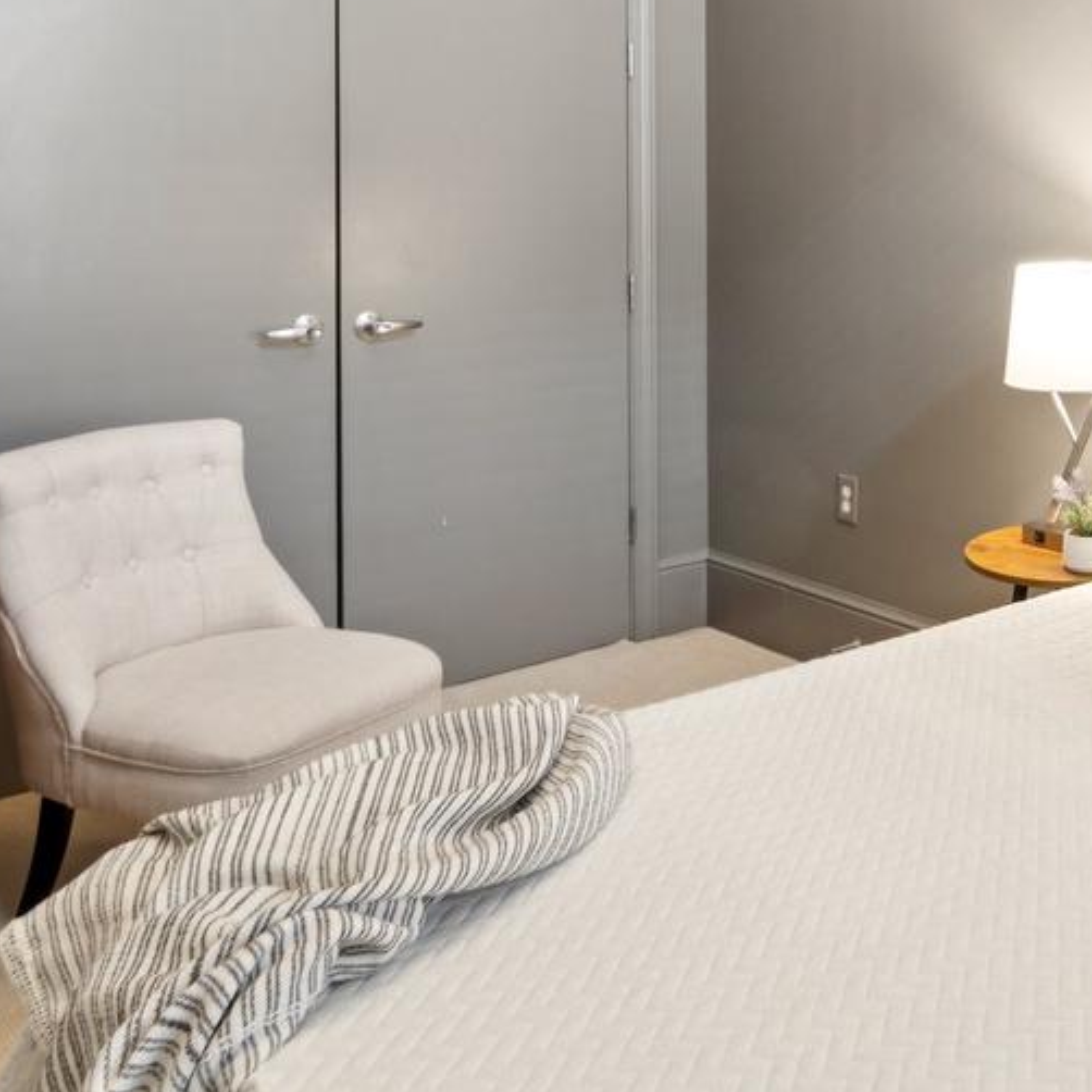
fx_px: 1435
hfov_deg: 37.8
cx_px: 1055
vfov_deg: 39.5
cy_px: 174
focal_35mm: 40
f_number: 7.1
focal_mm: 11
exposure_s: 1/2.5
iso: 200
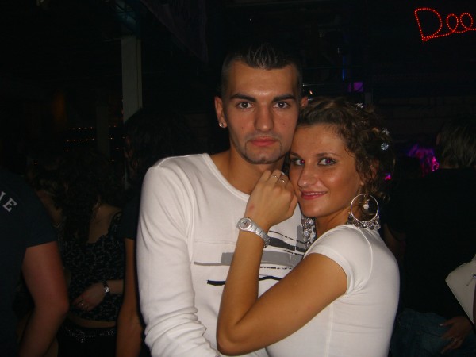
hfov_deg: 49.0
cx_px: 238
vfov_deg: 37.7
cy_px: 178
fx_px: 523
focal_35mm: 38
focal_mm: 7.9
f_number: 2.8
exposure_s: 1/60
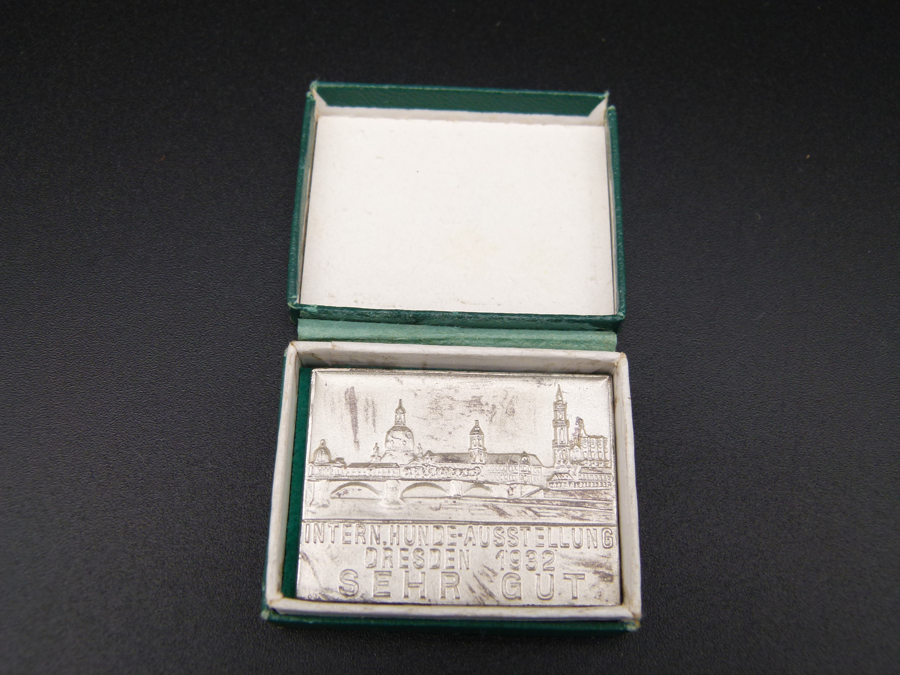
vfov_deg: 41.8
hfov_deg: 54.0
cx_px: 450
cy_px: 338
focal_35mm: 34
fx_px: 884
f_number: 3
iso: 100
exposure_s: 1/60
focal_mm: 6.2
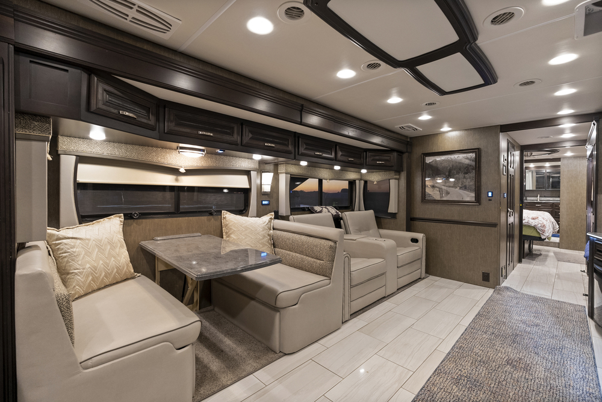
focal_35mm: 16
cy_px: 201
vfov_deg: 73.8
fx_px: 268
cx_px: 301
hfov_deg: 96.7
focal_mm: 16
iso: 4000
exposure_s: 1/15
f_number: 4
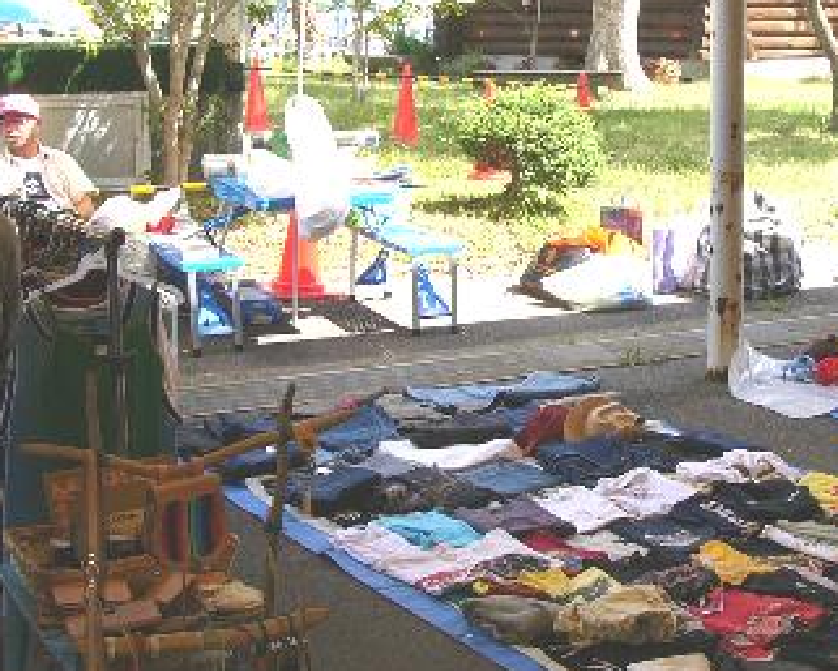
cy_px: 198
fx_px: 1737
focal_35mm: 70
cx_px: 621
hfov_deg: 26.8
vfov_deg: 21.7
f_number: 3.3
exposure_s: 1/100
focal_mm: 6.1
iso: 50
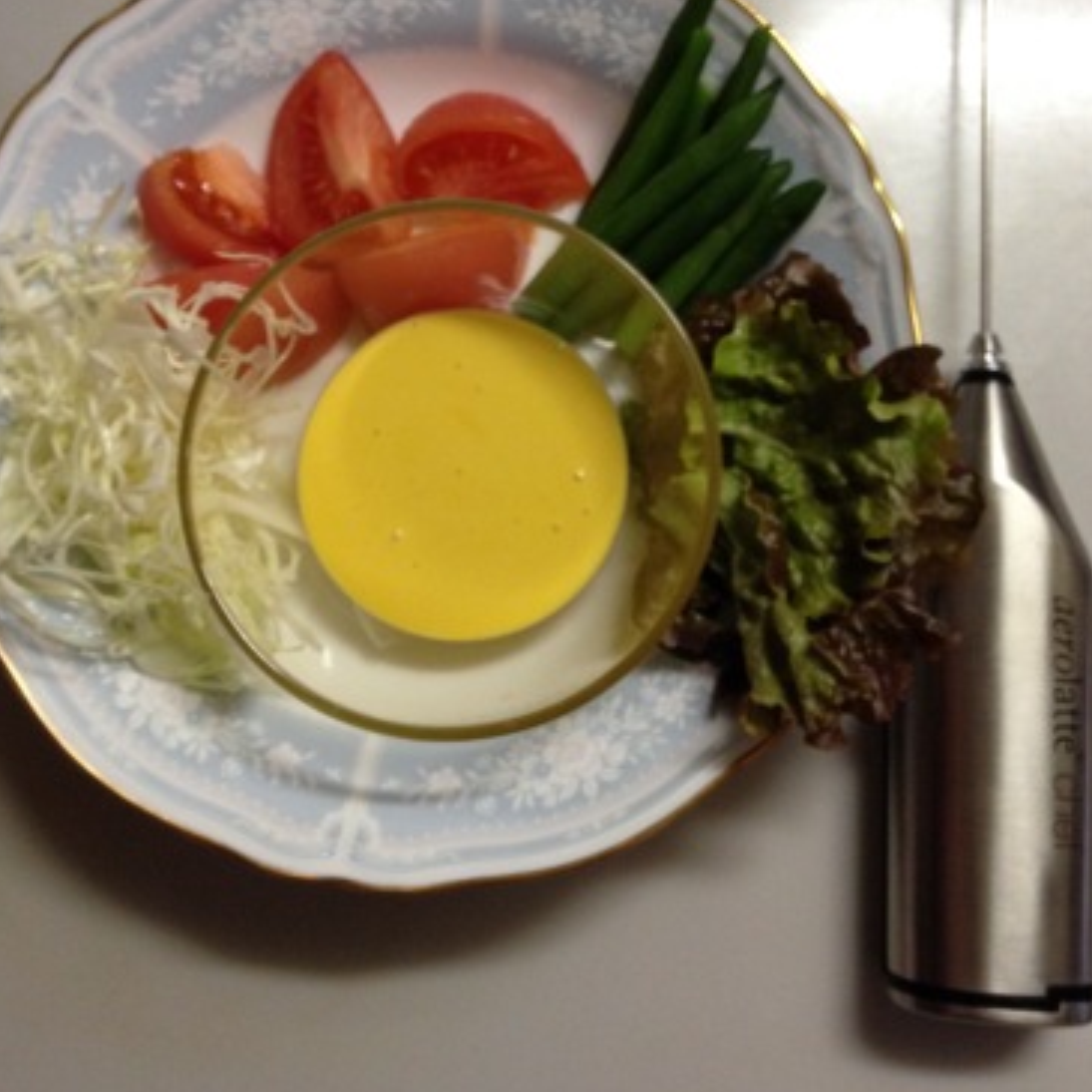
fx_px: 1428
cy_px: 359
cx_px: 543
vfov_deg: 41.3
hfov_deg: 41.9
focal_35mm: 40
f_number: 2.4
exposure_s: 1/20
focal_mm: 4.12
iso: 200
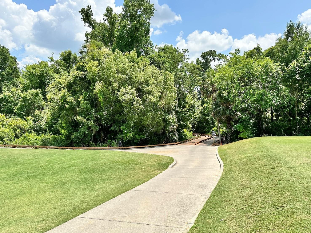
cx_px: 165
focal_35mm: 26
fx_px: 234
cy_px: 122
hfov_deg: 67.2
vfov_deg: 53.0
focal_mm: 6.86
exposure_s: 1/4545
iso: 80
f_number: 1.78
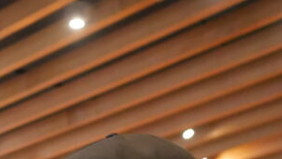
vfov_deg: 8.8
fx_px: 949
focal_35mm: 127
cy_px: 360
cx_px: -77
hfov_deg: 16.1
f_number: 1.8
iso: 2500
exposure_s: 1/125
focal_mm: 17
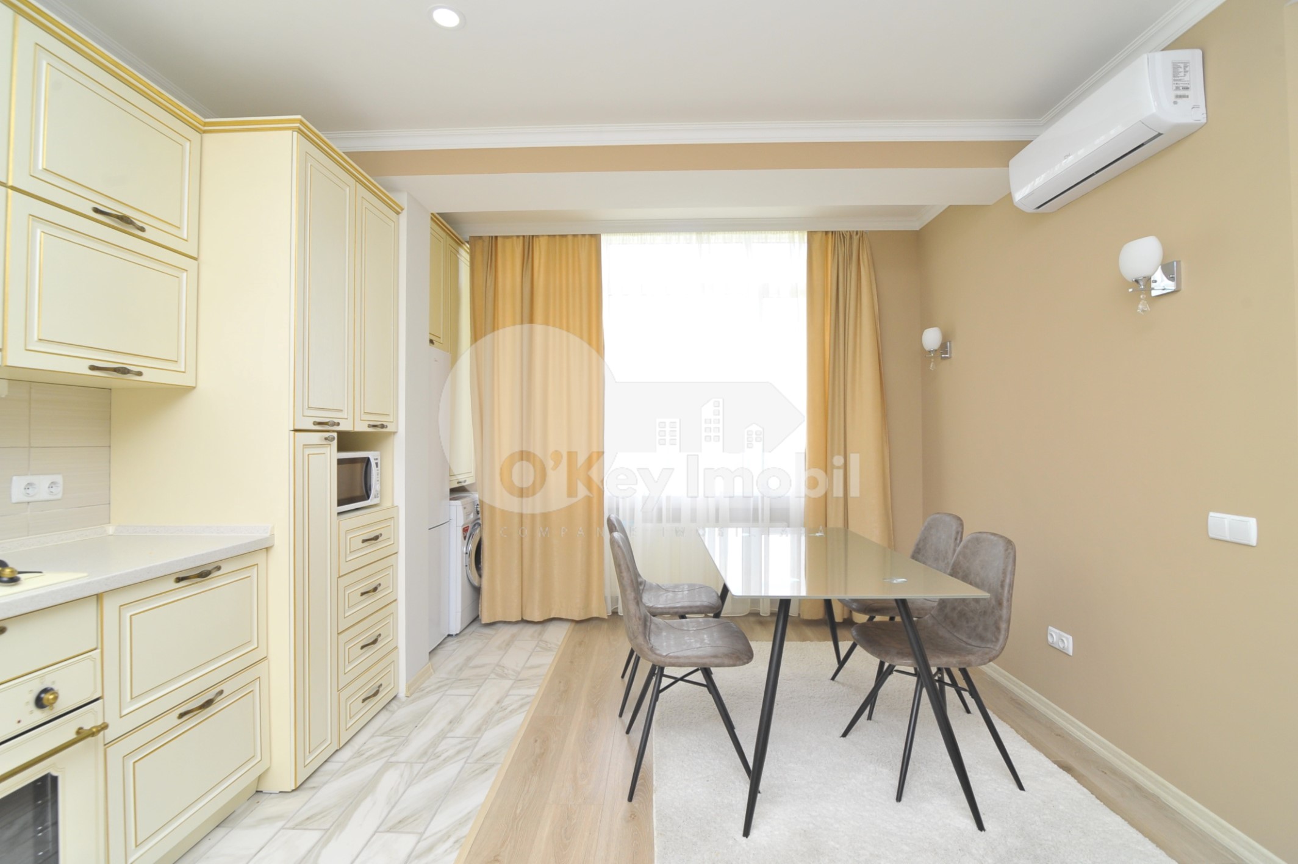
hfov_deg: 96.8
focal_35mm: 16
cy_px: 432
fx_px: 577
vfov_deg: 73.7
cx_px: 649
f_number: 5
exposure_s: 1/250
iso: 1000
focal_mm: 16
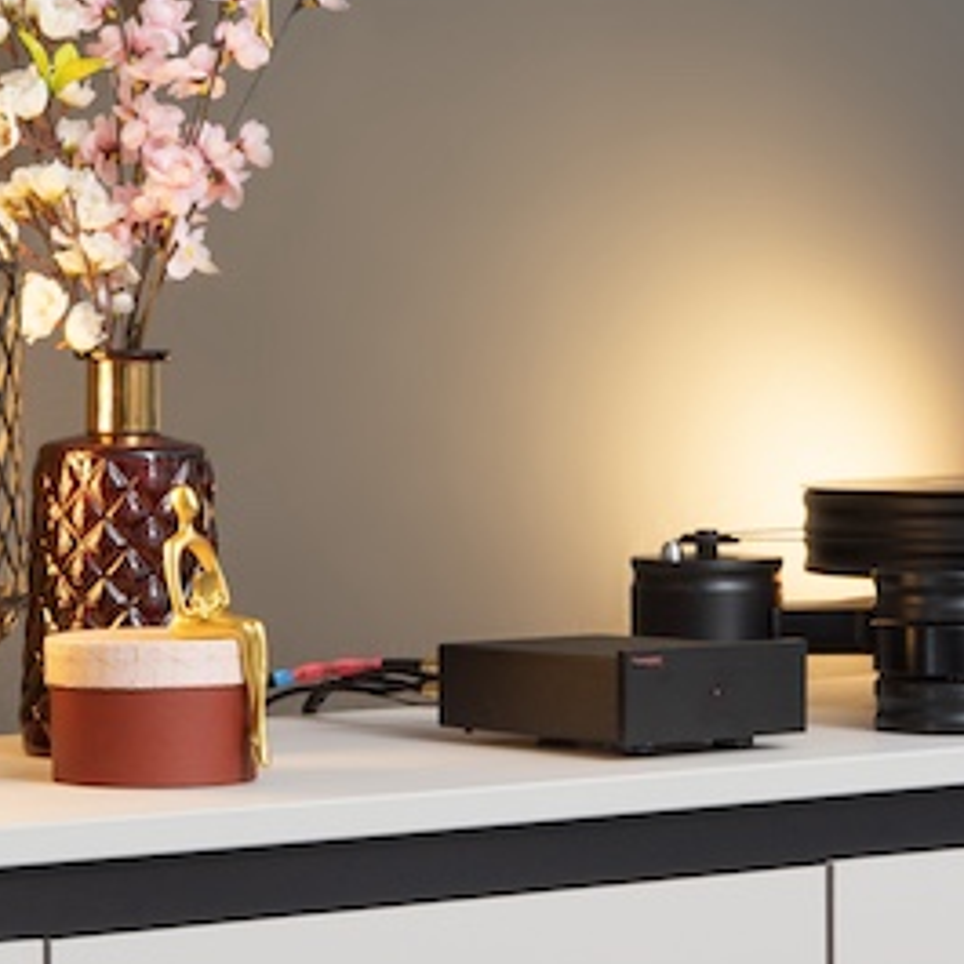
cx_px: 360
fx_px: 5167
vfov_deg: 10.7
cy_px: 457
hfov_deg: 10.7
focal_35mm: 164
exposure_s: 1/2
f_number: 11
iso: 125
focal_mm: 50
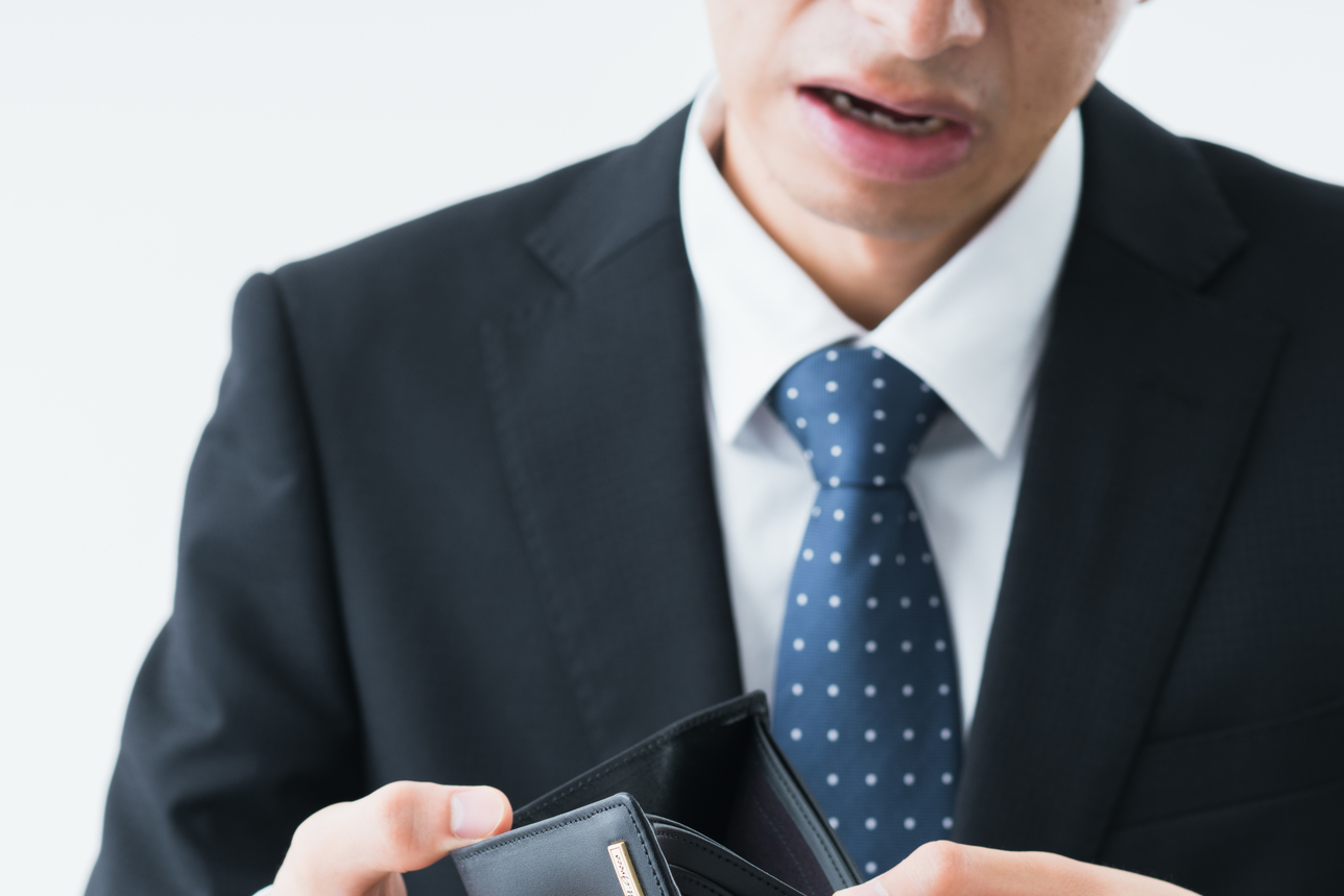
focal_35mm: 132
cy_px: 688
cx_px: 688
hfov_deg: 15.5
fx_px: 4928
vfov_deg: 10.4
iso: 125
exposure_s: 1/125
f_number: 7.1
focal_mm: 85
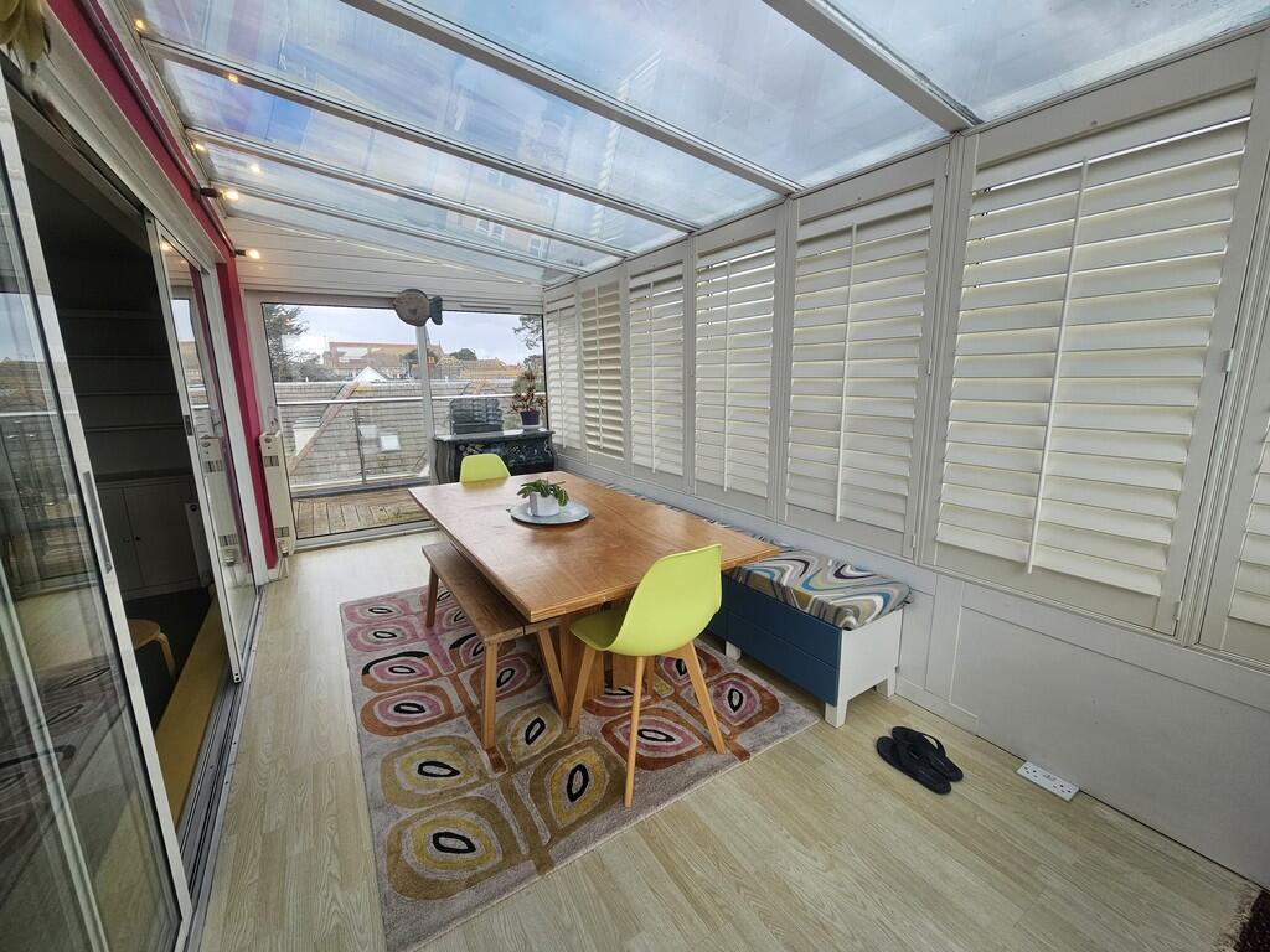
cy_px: 476
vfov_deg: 89.9
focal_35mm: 13
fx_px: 477
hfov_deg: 106.2
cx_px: 635
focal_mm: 2.2
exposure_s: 1/355
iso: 50
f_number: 2.2
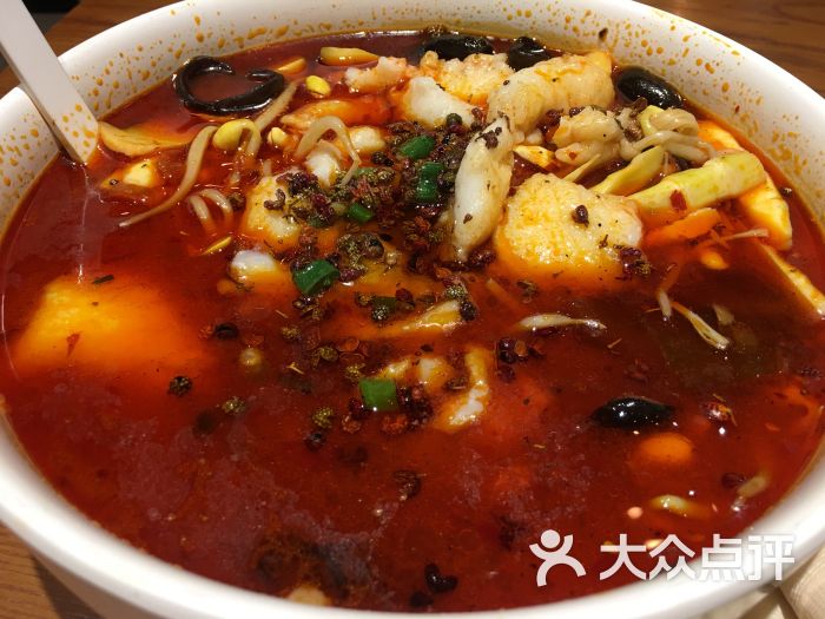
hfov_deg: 61.7
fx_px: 691
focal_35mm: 29
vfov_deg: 48.2
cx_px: 412
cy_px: 310
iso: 32
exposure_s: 1/17
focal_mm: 4.15
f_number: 2.2
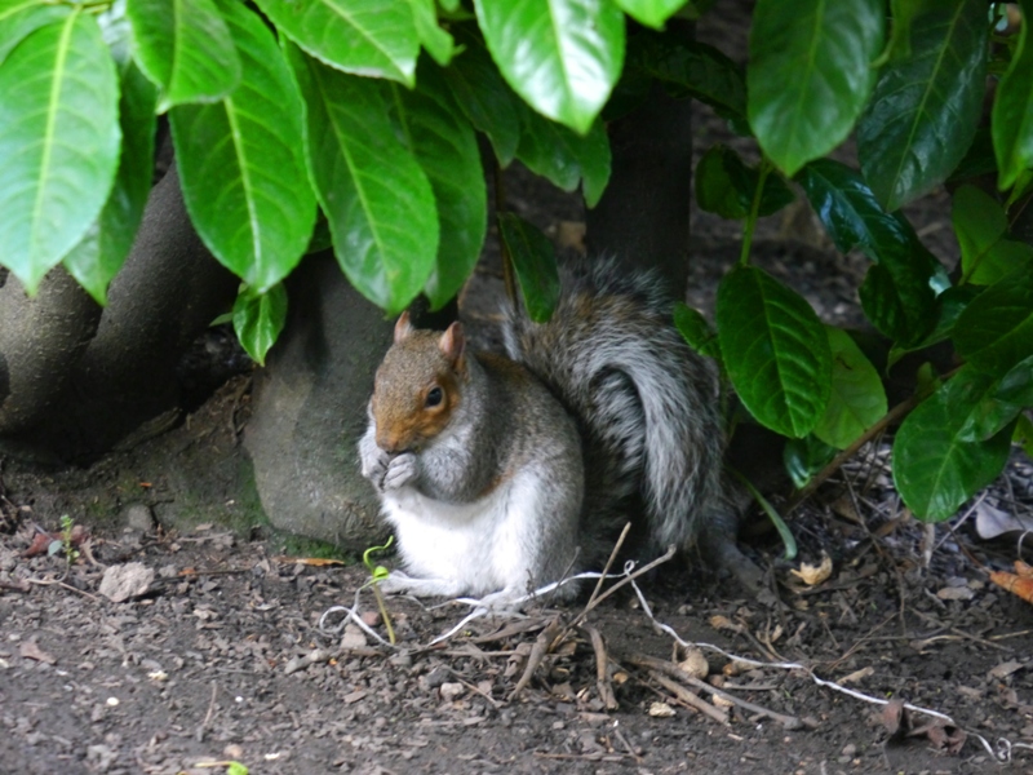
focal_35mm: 320
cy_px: 388
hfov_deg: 6.2
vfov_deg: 4.6
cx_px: 516
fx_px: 9549
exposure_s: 1/80
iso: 1600
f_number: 5.5
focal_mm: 160
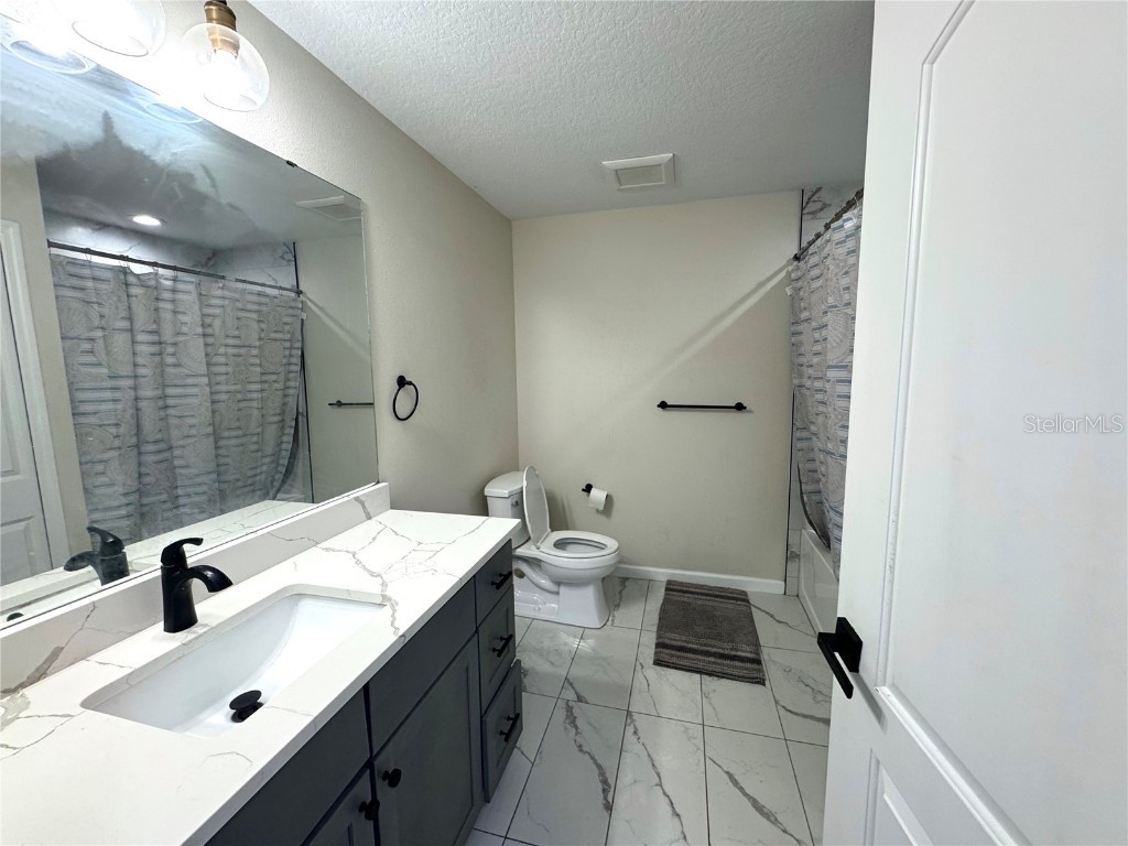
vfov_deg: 85.7
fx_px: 456
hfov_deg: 102.1
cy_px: 423
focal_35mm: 14
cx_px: 564
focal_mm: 2.22
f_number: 2.2
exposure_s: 1/120
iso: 200
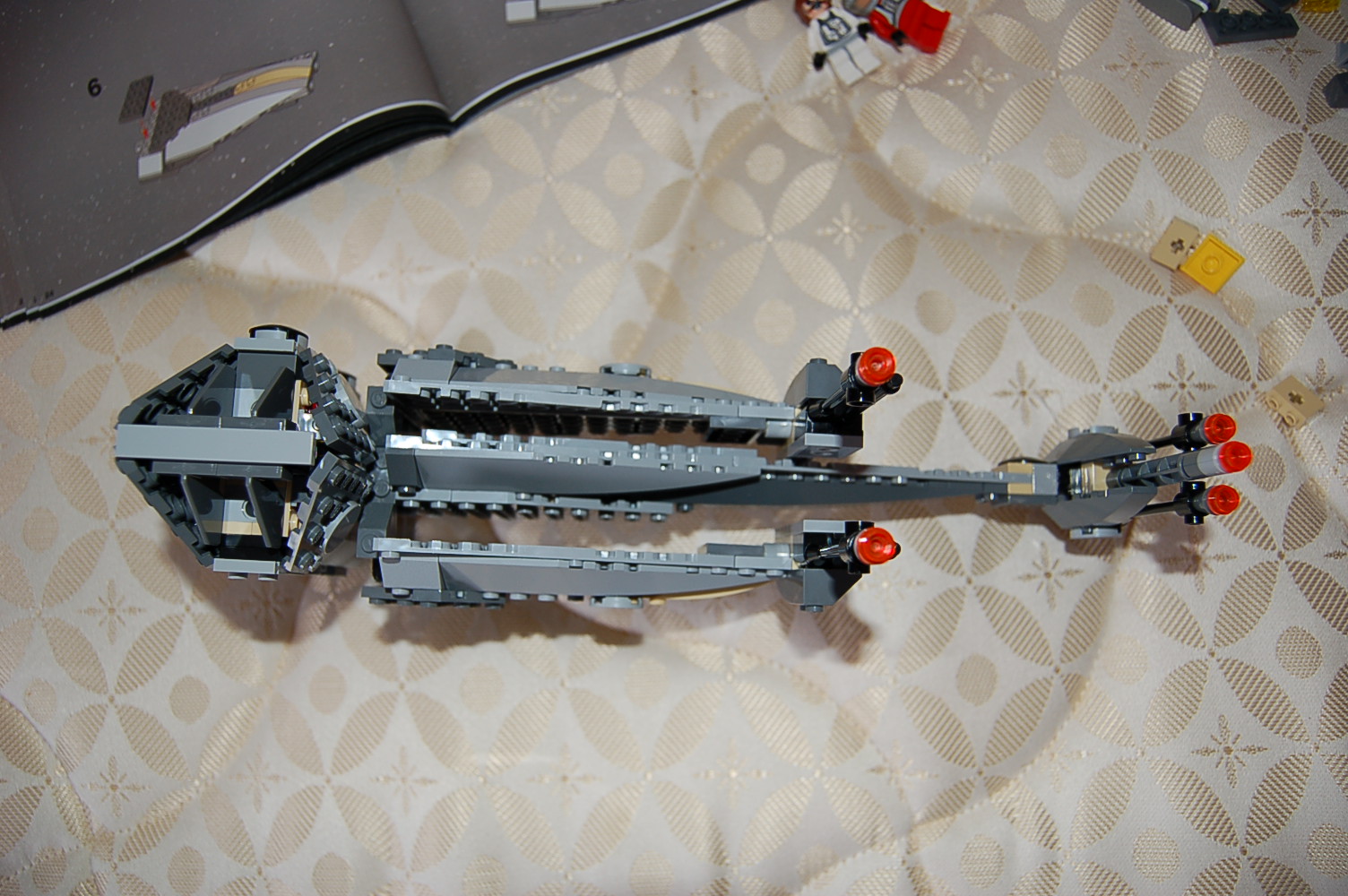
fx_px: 1010
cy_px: 448
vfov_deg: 47.8
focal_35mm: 27
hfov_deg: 67.4
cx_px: 674
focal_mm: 18
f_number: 3.5
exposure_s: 1/60
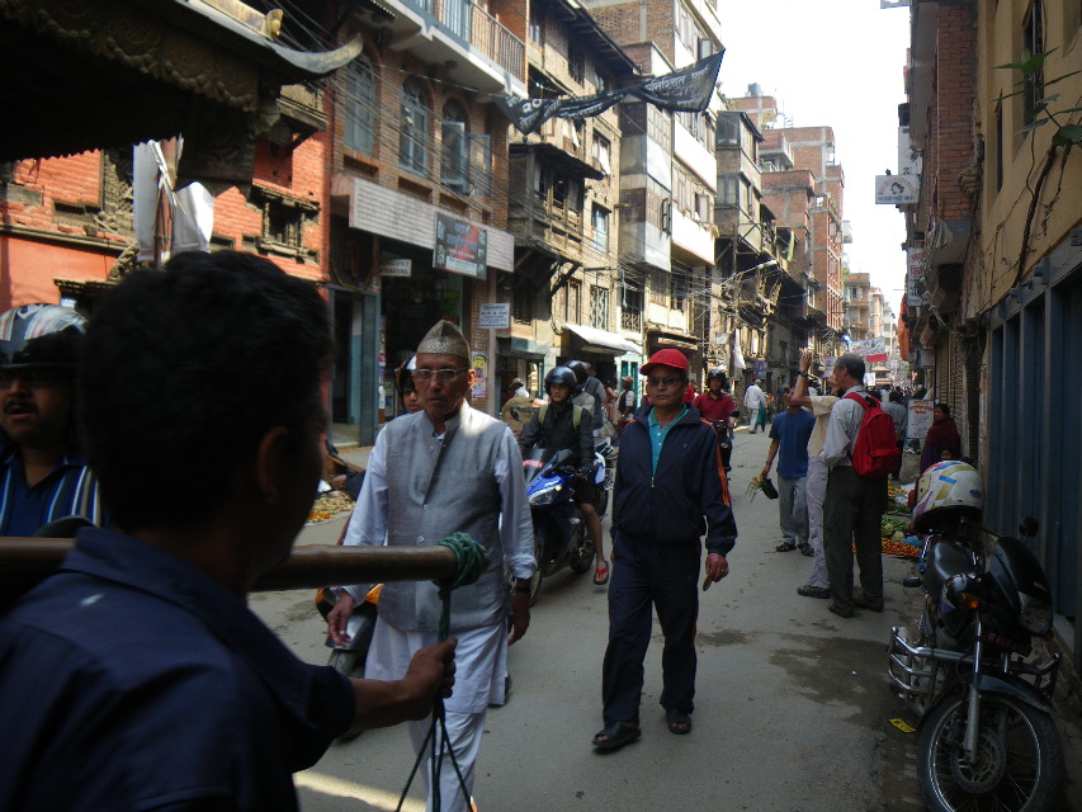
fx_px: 875
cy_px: 406
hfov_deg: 63.4
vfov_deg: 49.8
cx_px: 541
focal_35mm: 28
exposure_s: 1/125
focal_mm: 5
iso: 50
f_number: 3.5
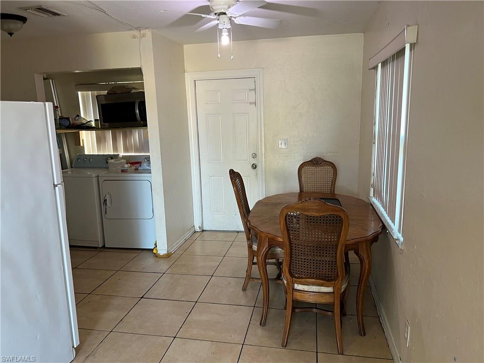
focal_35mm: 26
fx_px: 364
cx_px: 242
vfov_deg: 53.1
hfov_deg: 67.3
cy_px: 182
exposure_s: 1/60
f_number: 1.5
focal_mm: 5.7
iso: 80
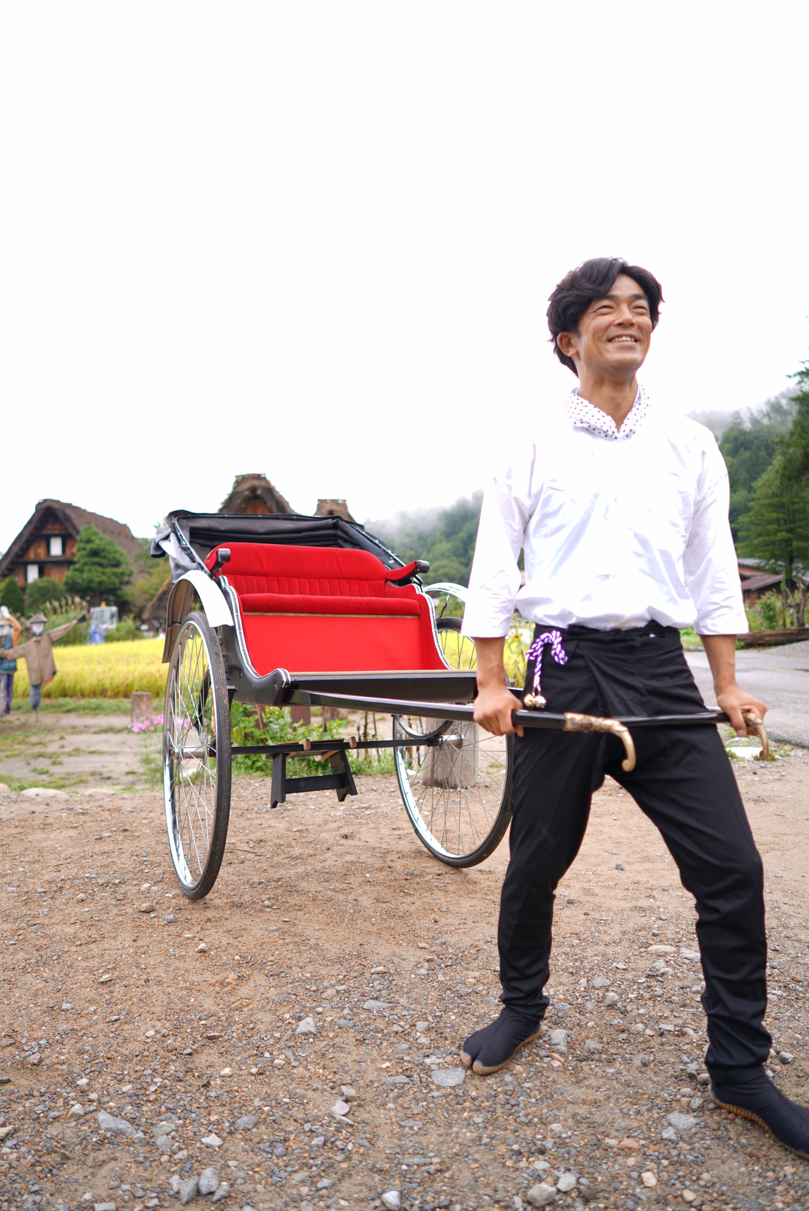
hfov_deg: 51.3
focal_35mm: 25
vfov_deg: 71.5
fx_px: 842
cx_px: 404
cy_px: 606
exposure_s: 1/100
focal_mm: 25
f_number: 2
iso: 50
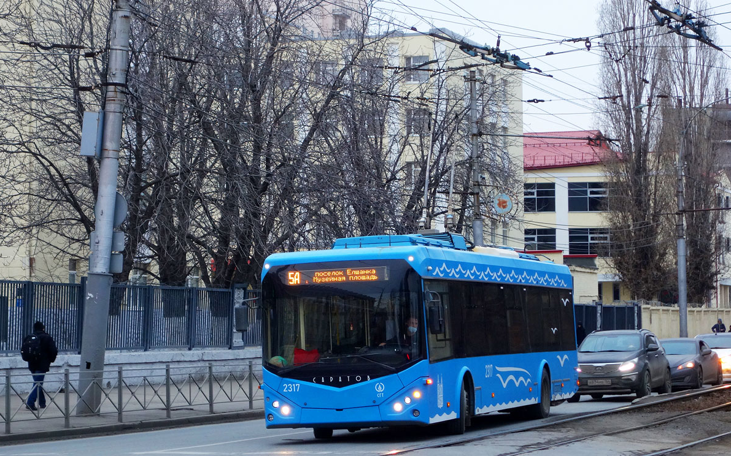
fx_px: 1514
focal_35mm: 76
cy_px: 230
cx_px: 366
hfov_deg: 27.1
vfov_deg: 17.2
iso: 250
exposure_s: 1/80
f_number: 4
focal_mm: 27.54
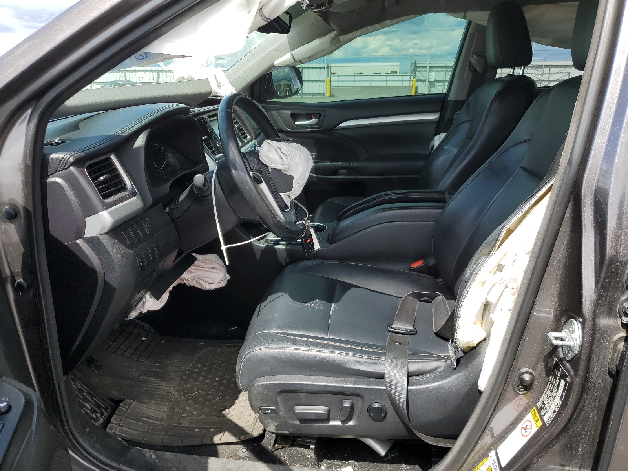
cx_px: 314
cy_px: 236
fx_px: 472
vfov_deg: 53.1
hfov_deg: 67.3
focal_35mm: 26
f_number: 1.5
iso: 50
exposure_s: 1/1111
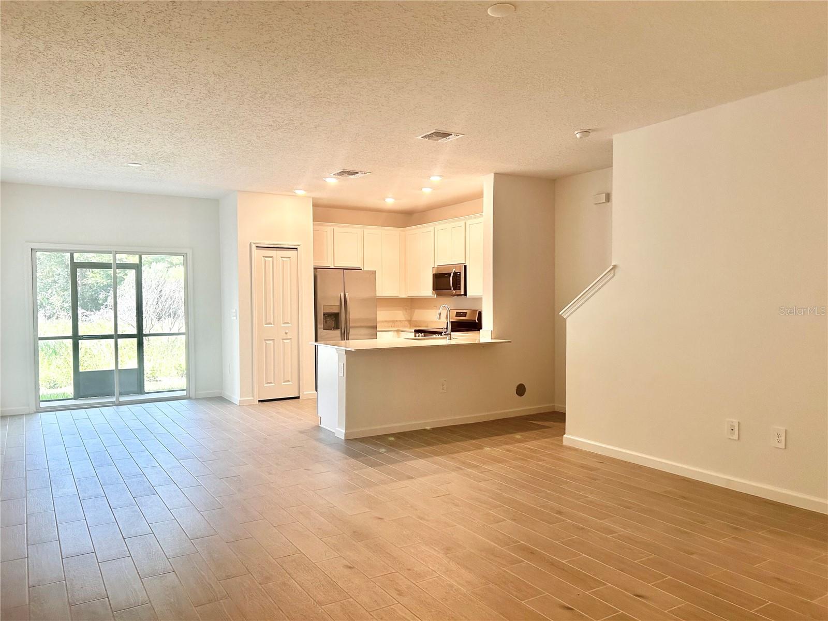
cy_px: 310
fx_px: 622
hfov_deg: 67.3
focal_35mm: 26
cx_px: 414
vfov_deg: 53.1
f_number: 1.5
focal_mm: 5.7
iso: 100
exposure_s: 1/120
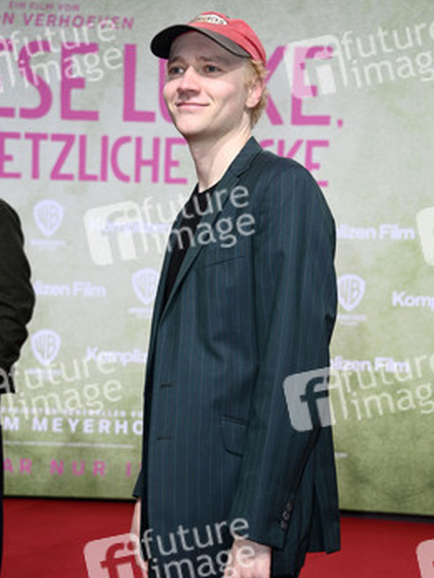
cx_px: 218
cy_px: 309
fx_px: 1254
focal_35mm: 75
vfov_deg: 26.0
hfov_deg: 19.6
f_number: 5.6
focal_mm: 68
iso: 640
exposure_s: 1/250
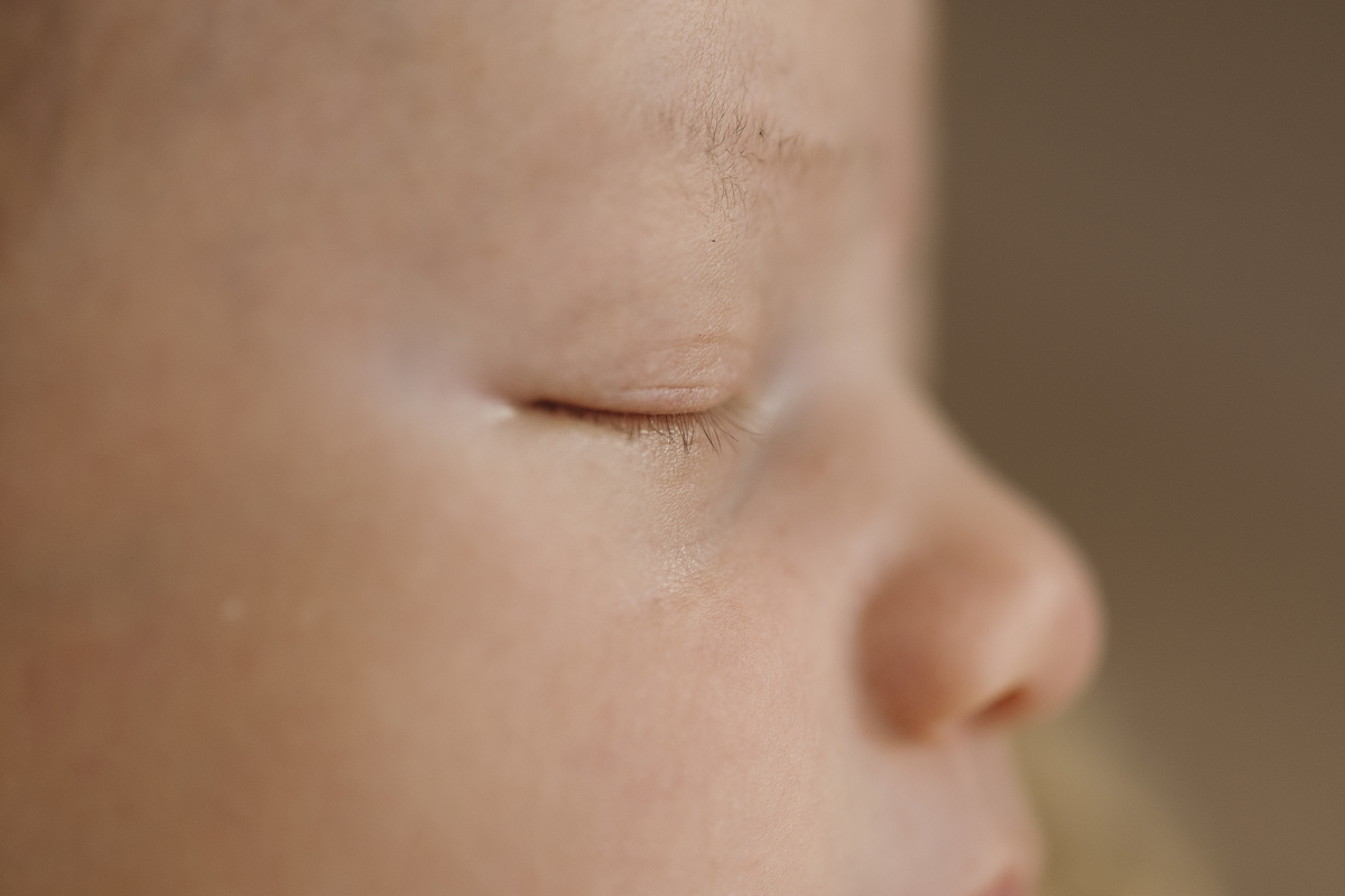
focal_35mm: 158
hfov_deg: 13.0
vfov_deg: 8.7
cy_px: 448
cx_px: 672
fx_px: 5884
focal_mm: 105
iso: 400
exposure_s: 1/160
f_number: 3.5
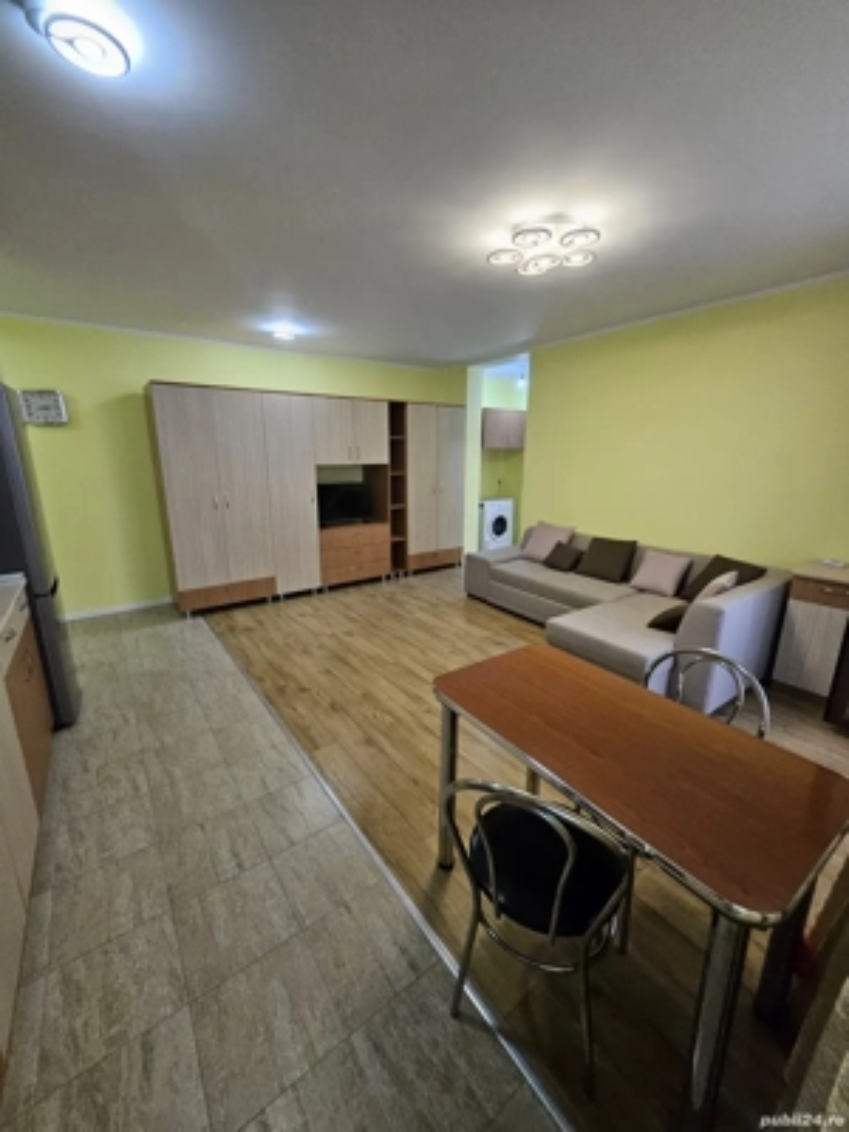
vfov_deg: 106.2
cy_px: 566
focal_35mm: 13
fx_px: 425
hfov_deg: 89.9
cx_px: 424
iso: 320
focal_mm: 1.74
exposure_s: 1/70.8
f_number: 2.2
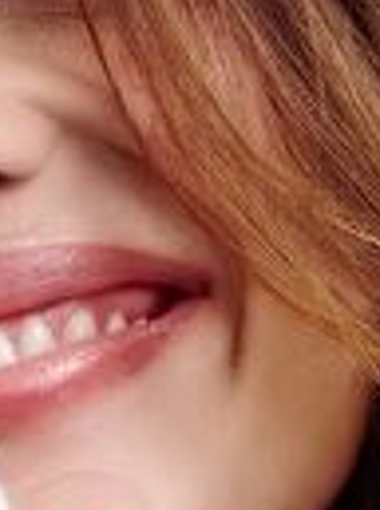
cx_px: 24
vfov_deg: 8.7
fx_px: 3295
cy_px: 688
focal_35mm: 224
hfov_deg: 6.6
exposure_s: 1/125
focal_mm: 45
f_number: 8
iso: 800
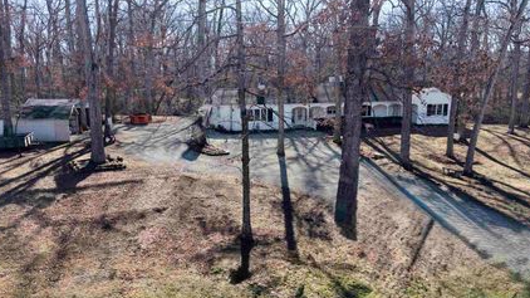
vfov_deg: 37.6
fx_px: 435
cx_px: 259
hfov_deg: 62.6
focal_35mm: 31
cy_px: 182
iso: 100
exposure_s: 1/1000
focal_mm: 8.67
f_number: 1.8
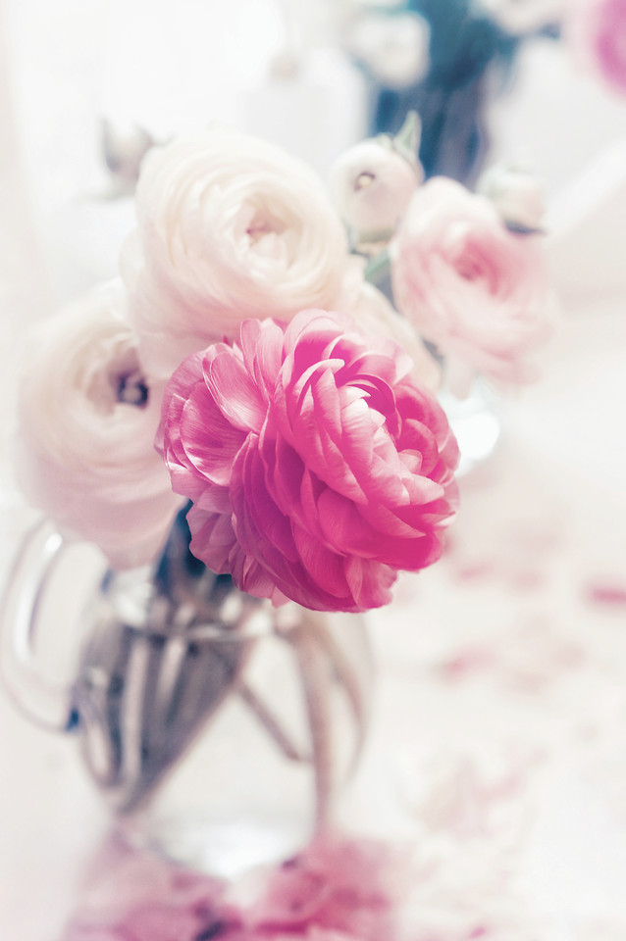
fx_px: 1960
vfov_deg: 27.0
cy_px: 470
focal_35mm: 75
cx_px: 313
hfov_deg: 18.1
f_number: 3.2
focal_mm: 50
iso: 125
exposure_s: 1/80
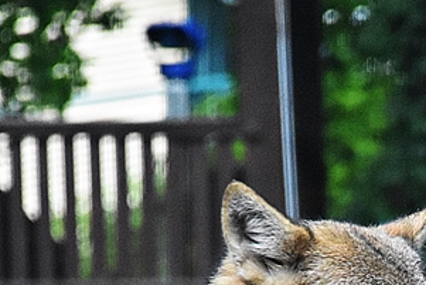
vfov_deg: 1.9
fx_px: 8464
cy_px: 398
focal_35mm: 715
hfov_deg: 2.9
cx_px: 461
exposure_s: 1/500
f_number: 5.6
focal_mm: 140
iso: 5000
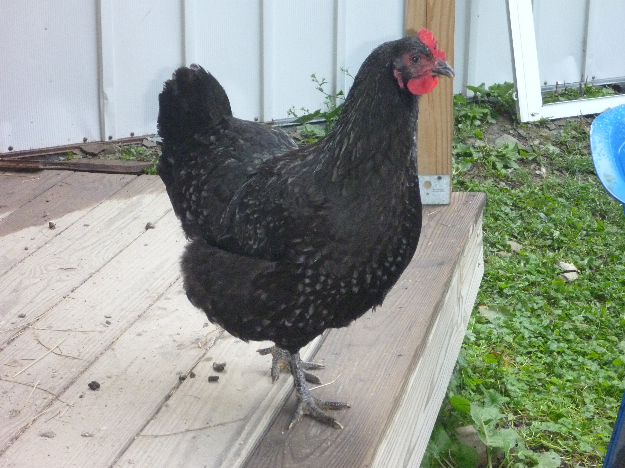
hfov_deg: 25.7
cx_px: 312
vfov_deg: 19.4
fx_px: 1372
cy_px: 234
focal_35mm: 76
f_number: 5.5
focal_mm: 13.4
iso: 500
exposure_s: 1/40
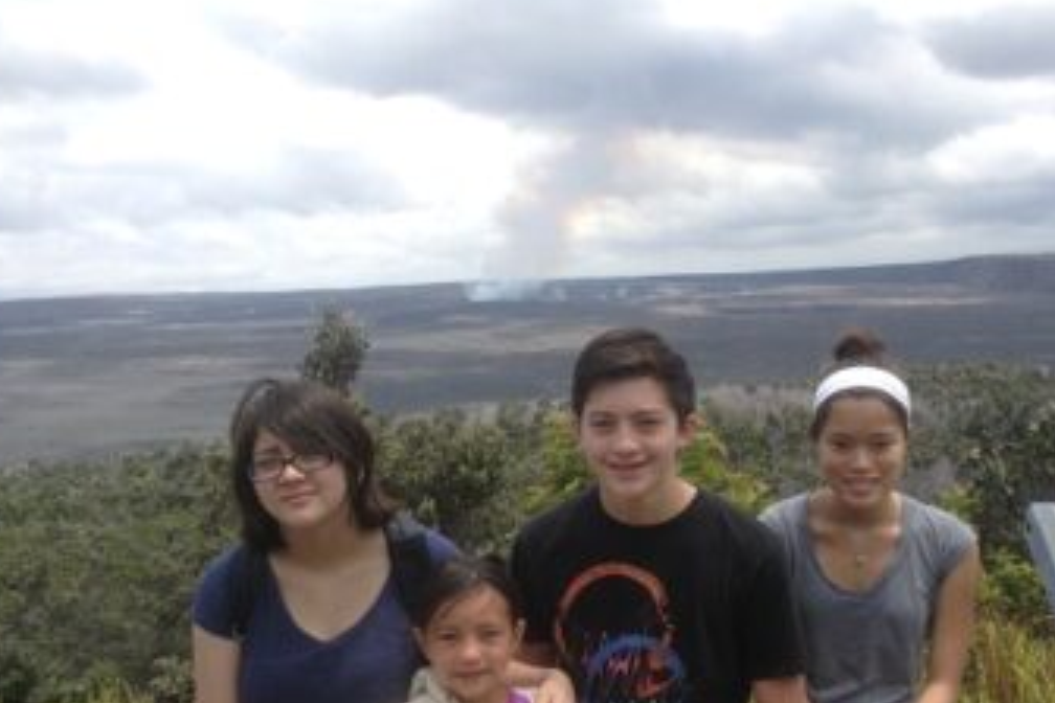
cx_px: 584
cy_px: 446
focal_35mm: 41
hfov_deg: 47.3
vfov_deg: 32.5
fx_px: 1201
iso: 32
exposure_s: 1/666
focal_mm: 3.3
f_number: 2.4
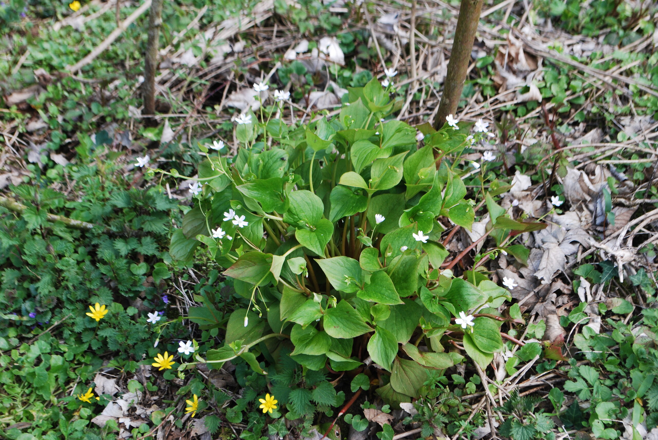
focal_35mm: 78
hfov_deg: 26.0
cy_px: 220
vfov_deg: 17.5
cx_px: 329
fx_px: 1427
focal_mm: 52
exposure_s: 1/100
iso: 200
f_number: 9
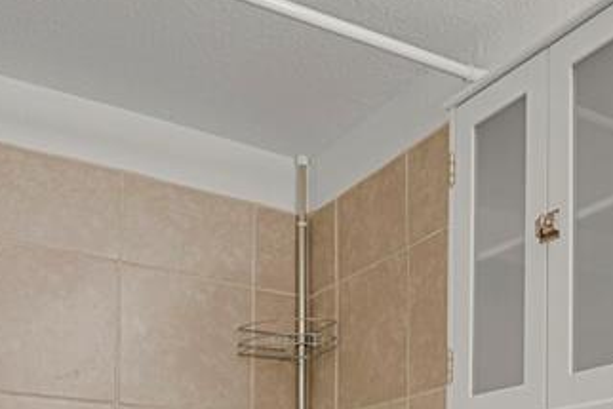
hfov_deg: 36.2
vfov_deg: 22.3
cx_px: 444
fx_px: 920
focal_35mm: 54
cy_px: 544
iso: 250
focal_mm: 17
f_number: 8
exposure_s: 1.6
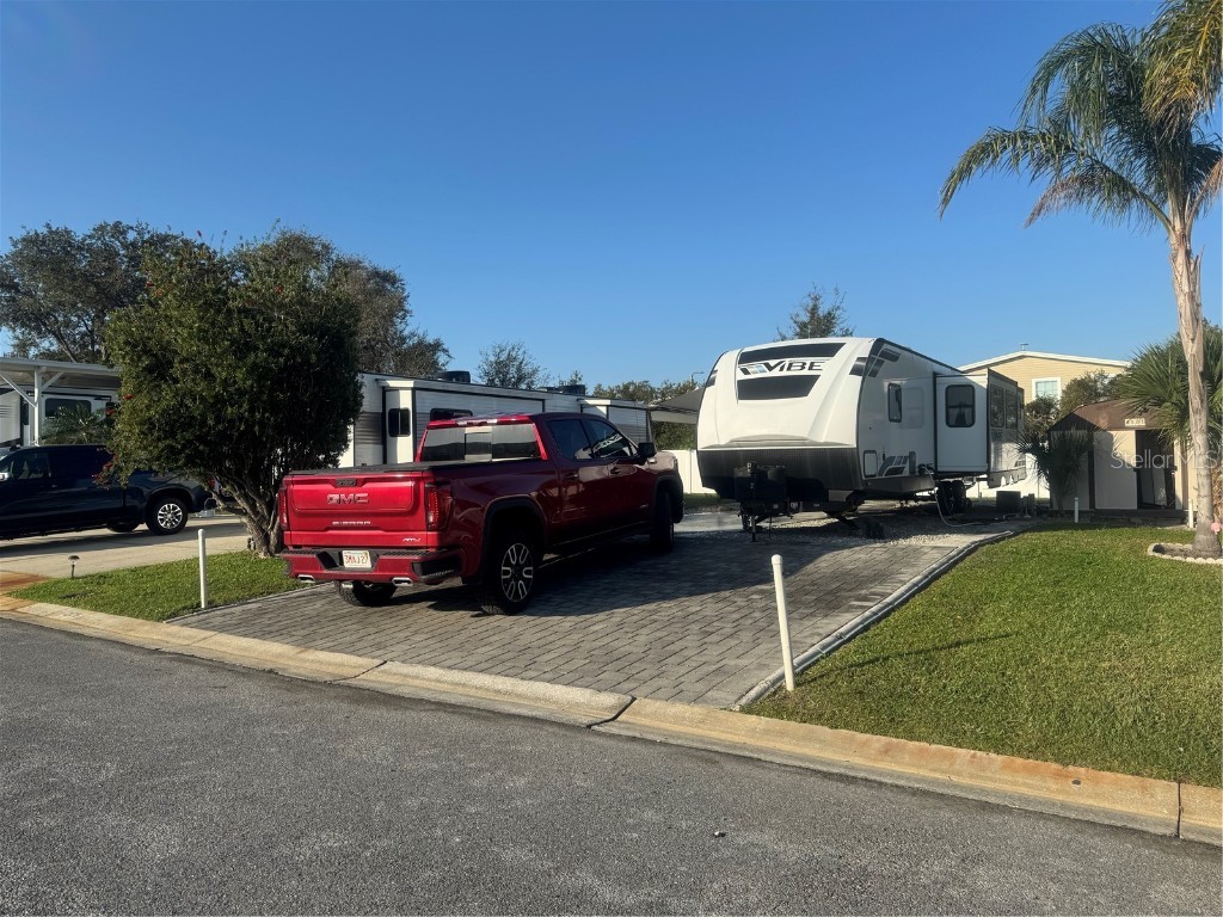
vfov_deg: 56.8
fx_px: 848
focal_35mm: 24
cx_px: 612
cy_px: 458
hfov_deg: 71.6
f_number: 1.78
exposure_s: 1/3802
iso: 80
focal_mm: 6.76
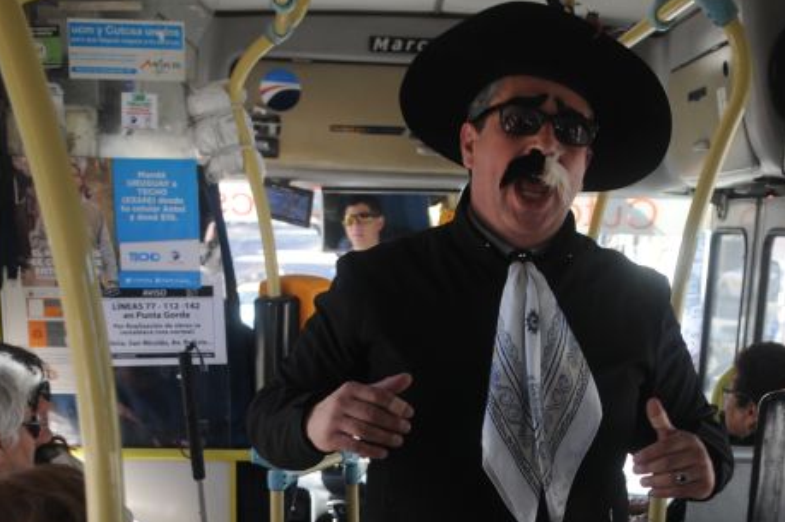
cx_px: 481
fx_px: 1089
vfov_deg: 25.8
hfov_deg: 39.4
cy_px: 503
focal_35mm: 50
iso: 250
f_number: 2.8
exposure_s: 1/200
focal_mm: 17
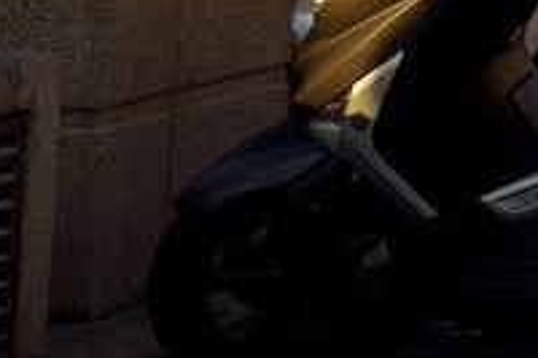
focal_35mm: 320
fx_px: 4778
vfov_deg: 4.1
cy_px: -875
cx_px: 1880
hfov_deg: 5.8
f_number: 9
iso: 200
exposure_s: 1/250
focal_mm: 40
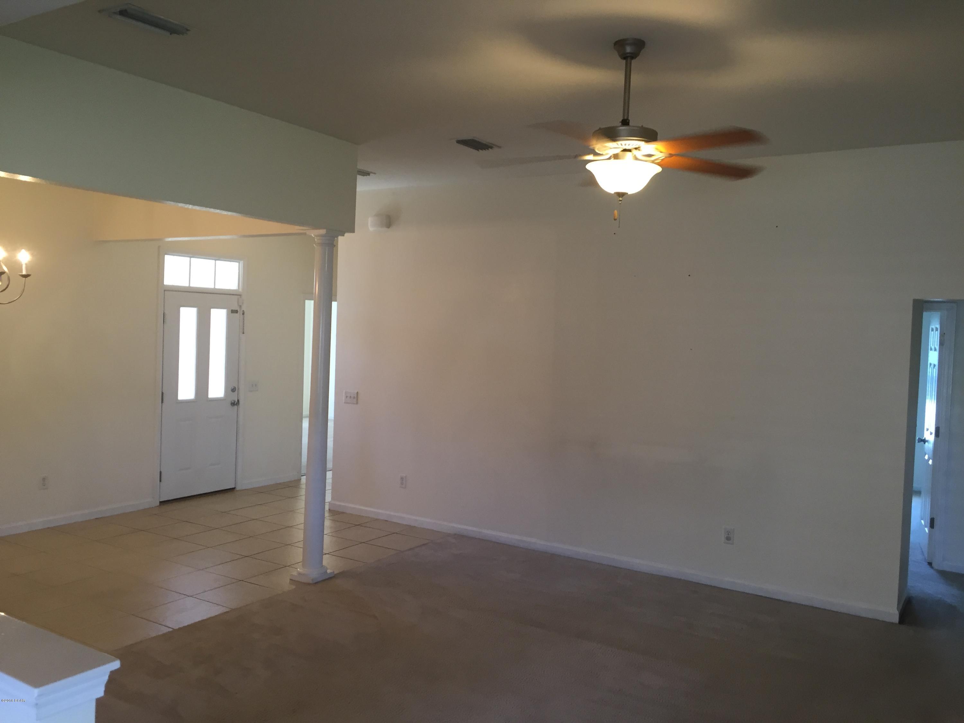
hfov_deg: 61.7
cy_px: 362
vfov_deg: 48.2
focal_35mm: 29
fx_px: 808
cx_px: 482
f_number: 2.2
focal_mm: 4.15
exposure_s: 1/30
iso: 64
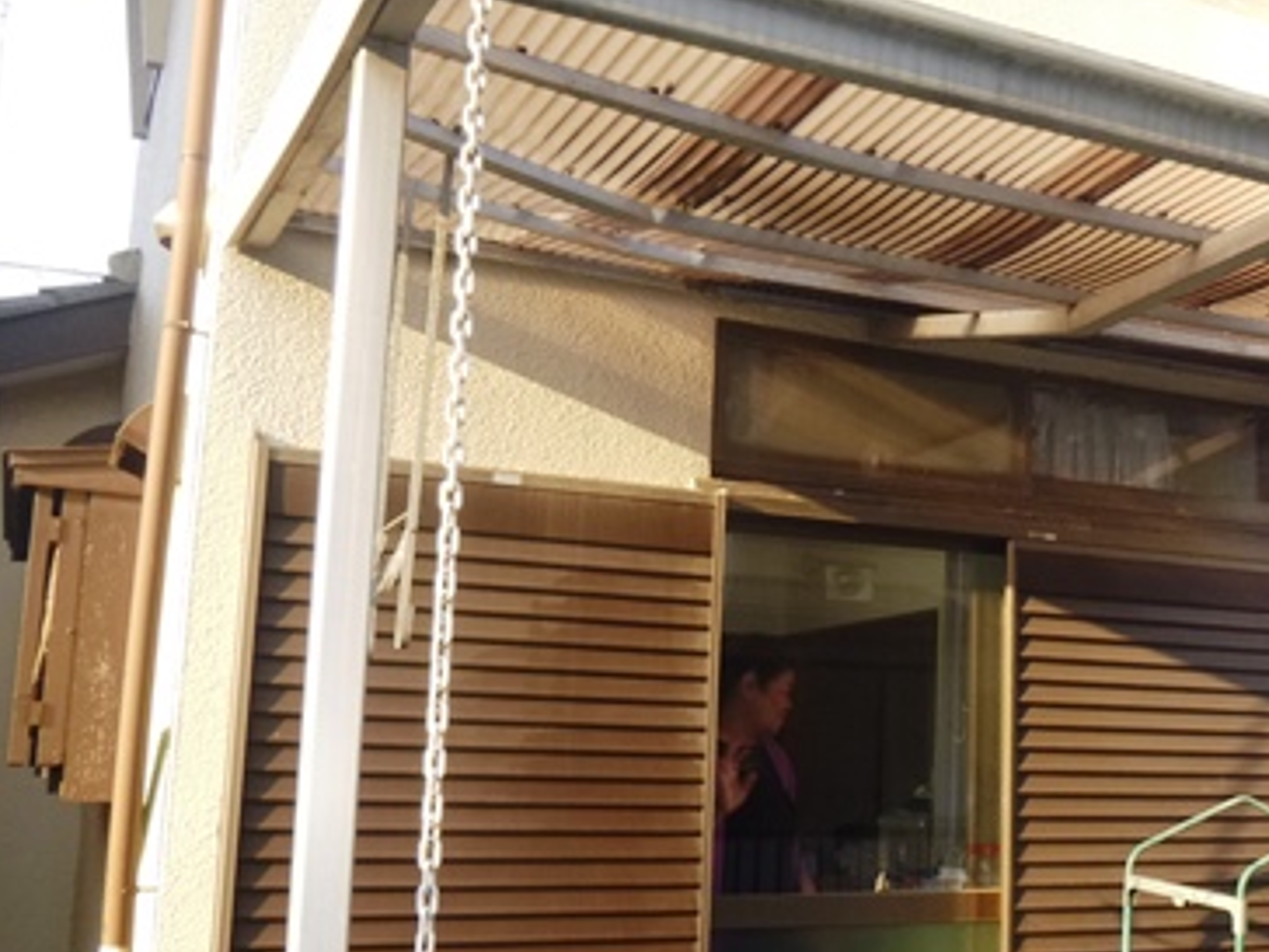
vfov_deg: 32.9
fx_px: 1613
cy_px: 516
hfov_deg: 41.1
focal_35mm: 44
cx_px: 1021
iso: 100
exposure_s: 1/80
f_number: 3.9
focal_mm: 4.5
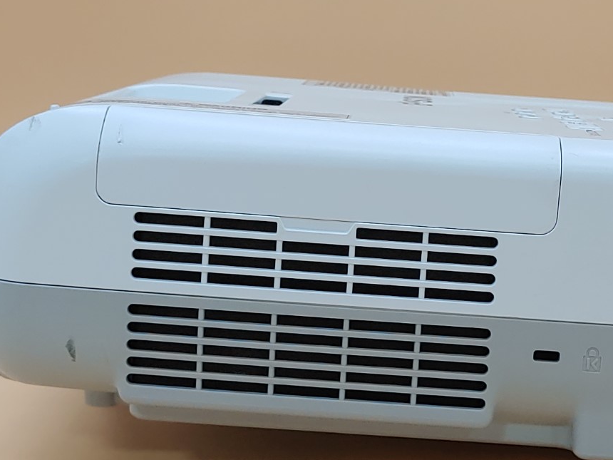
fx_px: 1452
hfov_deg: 23.7
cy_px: 241
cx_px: 418
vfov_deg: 18.0
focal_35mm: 82
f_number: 1.8
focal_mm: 4.36
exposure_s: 1/120
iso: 50
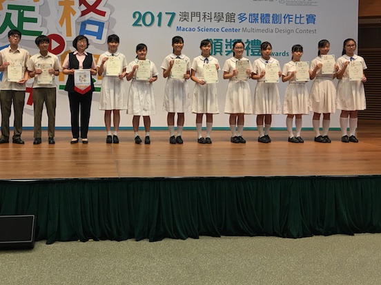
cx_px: 133
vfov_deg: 34.0
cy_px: 91
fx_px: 462
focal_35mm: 42
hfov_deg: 44.3
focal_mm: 4.15
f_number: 2.2
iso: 32
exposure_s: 1/17
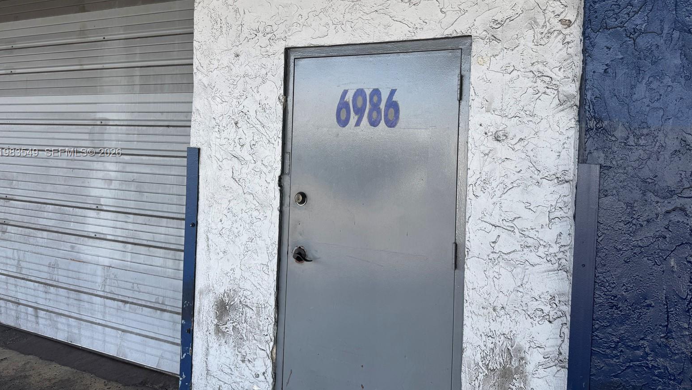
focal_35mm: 27
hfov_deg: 69.8
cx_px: 340
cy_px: 153
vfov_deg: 42.7
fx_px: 496
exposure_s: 1/544
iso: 80
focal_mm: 6.76
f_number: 1.78
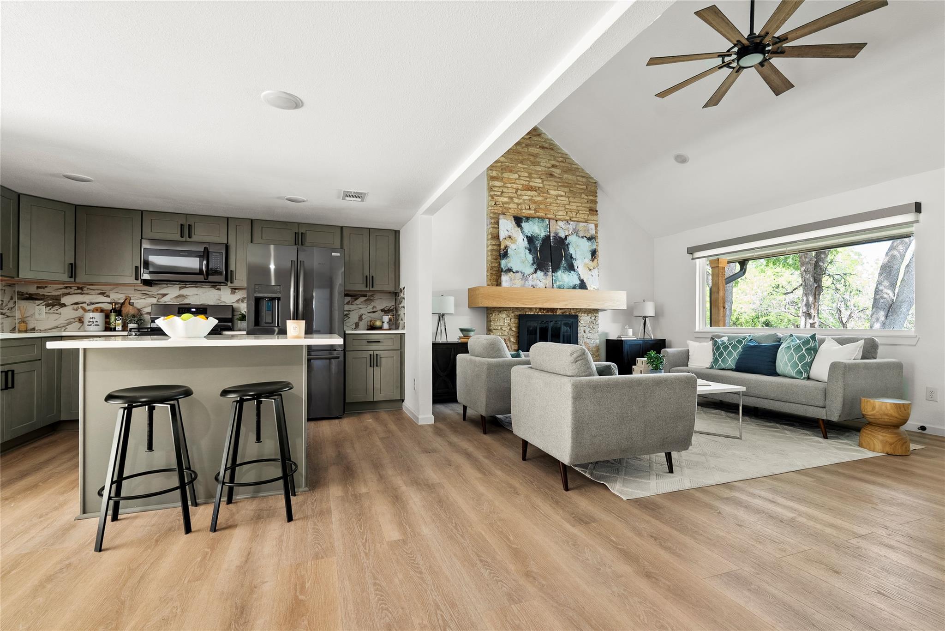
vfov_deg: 73.8
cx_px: 472
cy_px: 316
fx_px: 420
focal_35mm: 16
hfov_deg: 96.7
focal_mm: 16
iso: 160
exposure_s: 1.6
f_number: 7.1
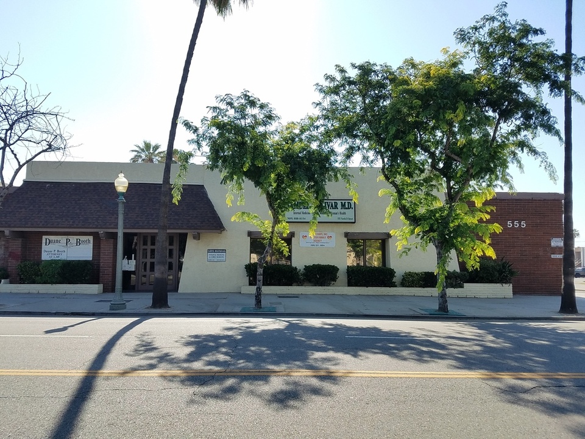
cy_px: 220
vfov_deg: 53.1
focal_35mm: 26
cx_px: 292
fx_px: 439
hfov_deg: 67.3
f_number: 1.7
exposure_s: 1/2064
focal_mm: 4.2
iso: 50
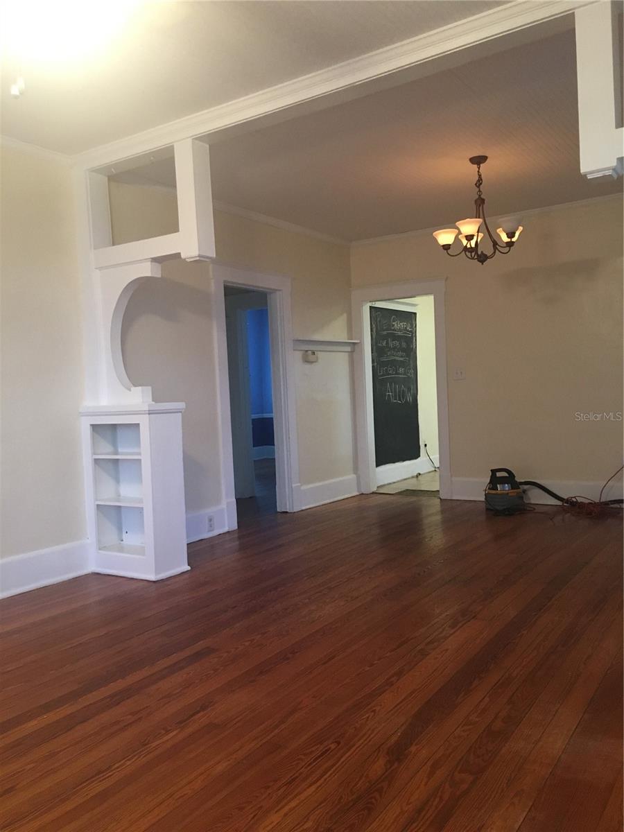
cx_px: 312
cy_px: 416
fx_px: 697
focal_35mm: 29
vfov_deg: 61.7
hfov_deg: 48.2
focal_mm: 4.15
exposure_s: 1/30
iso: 160
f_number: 2.2
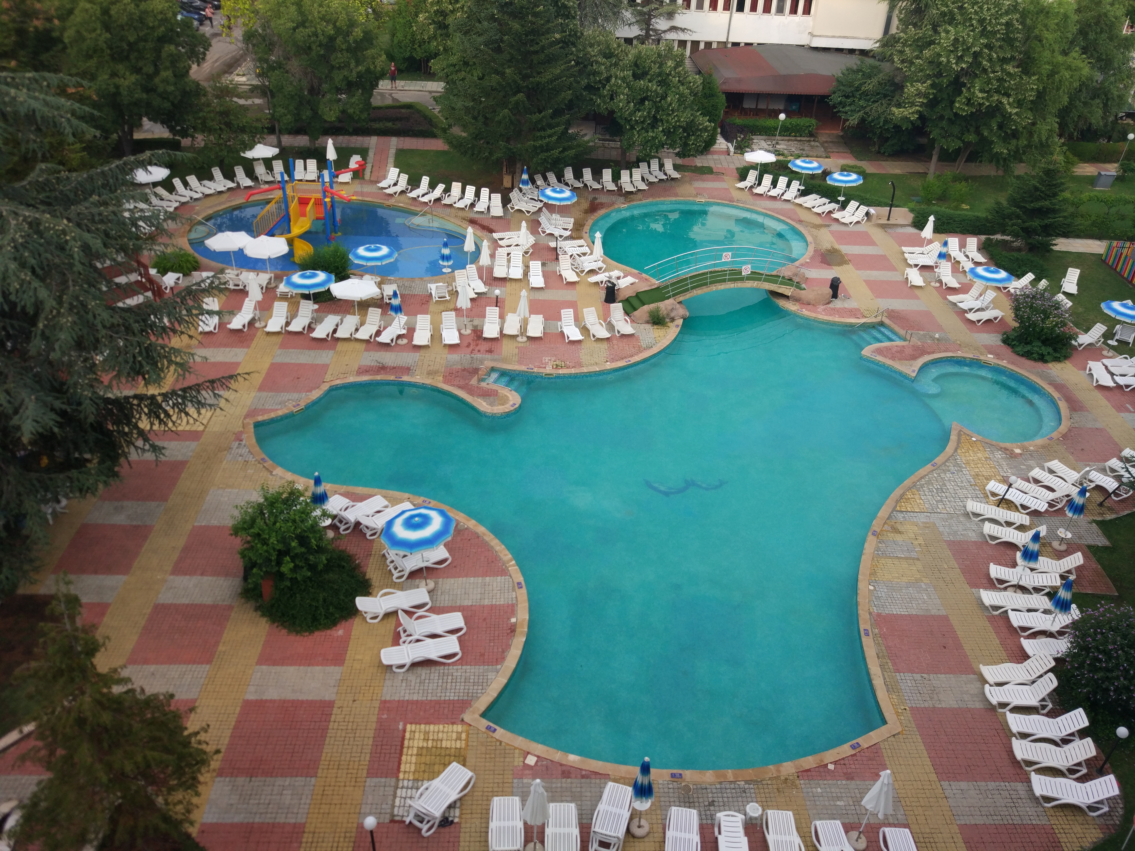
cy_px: 426
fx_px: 918
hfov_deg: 63.4
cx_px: 568
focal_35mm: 28
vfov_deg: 49.7
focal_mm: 4.26
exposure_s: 1/323
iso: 100
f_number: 2
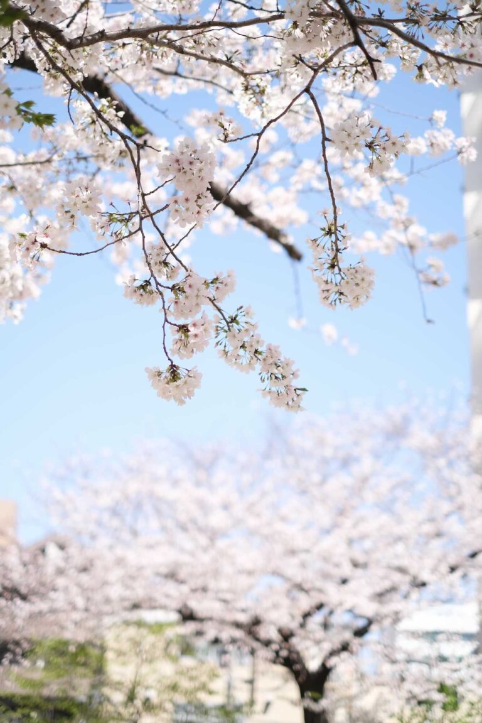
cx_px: 241
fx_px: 1064
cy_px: 362
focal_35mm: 53
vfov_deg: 37.5
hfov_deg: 25.5
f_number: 1.4
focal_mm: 35
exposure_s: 1/5000
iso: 160
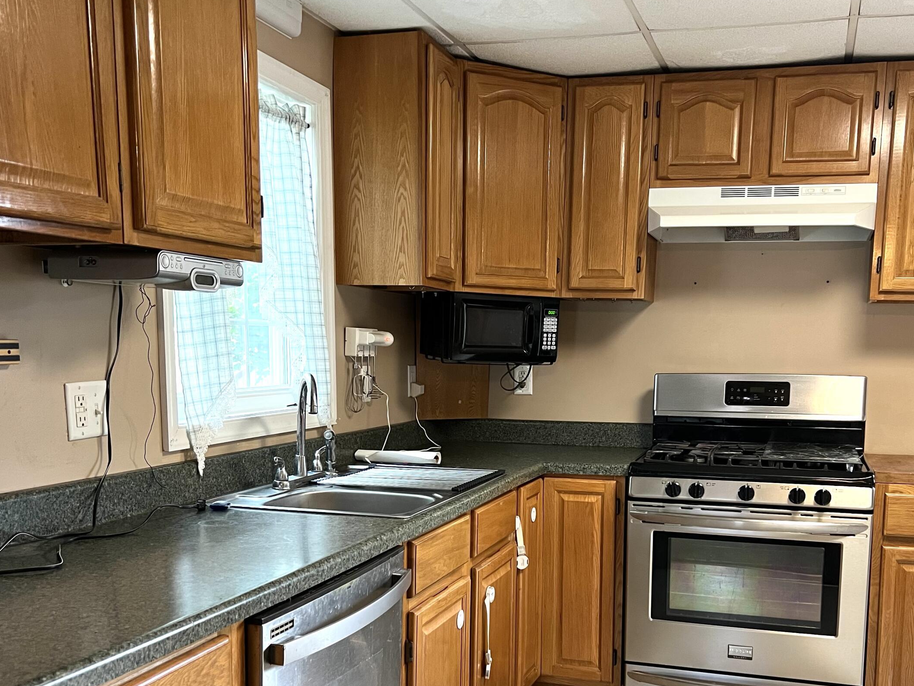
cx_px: 524
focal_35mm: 37
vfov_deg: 38.1
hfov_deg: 50.0
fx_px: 977
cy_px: 476
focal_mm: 5.7
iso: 200
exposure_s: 1/60
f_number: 1.5
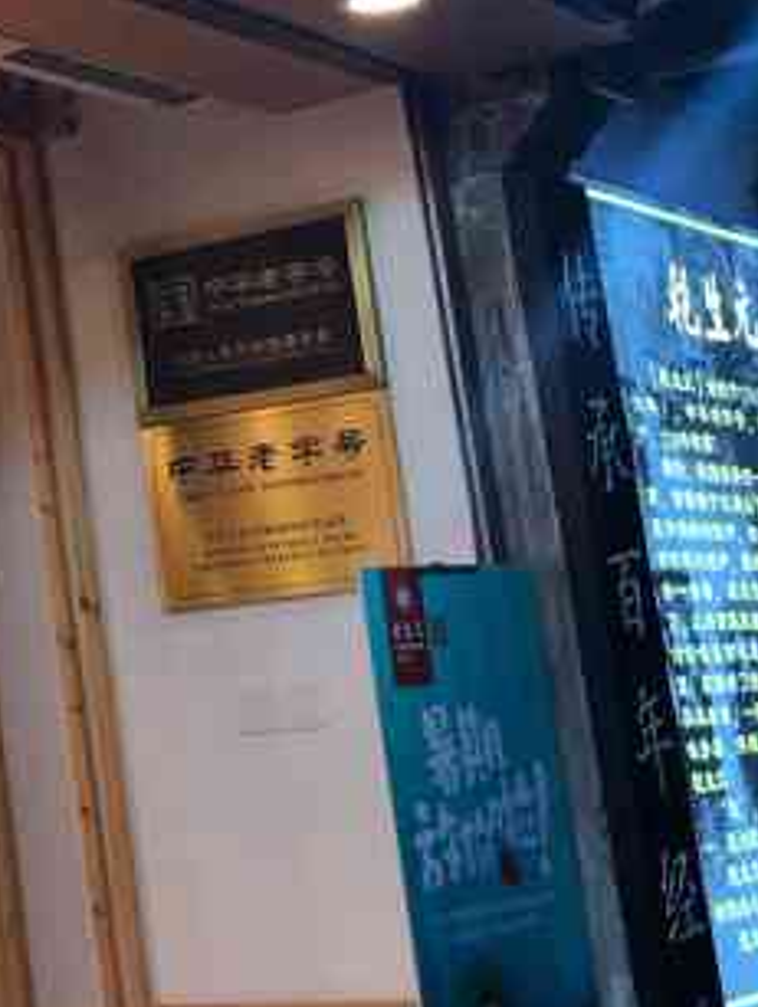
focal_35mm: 85
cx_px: -345
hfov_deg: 16.1
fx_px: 2477
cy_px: 264
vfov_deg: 22.8
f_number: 1.8
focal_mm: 4
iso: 25
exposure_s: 1/33
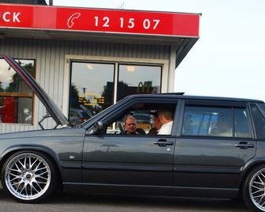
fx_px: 509
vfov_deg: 23.4
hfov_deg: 29.1
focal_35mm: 65
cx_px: 151
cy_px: 143
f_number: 5.6
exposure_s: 1/125
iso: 125
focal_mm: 24
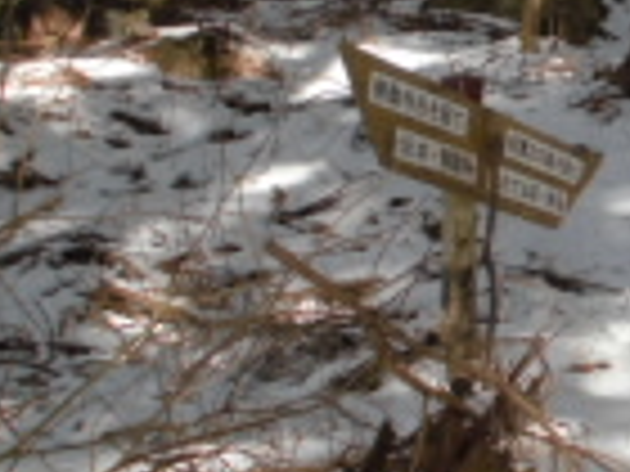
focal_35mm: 97
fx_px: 1765
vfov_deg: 15.2
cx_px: 846
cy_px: 171
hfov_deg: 18.6
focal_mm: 6.1
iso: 100
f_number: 4
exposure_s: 1/200
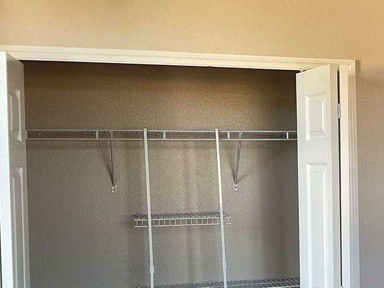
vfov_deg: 21.5
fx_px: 755
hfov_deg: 26.6
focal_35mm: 68
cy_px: 199
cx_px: 406
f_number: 1.8
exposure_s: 1/122
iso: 64
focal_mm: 3
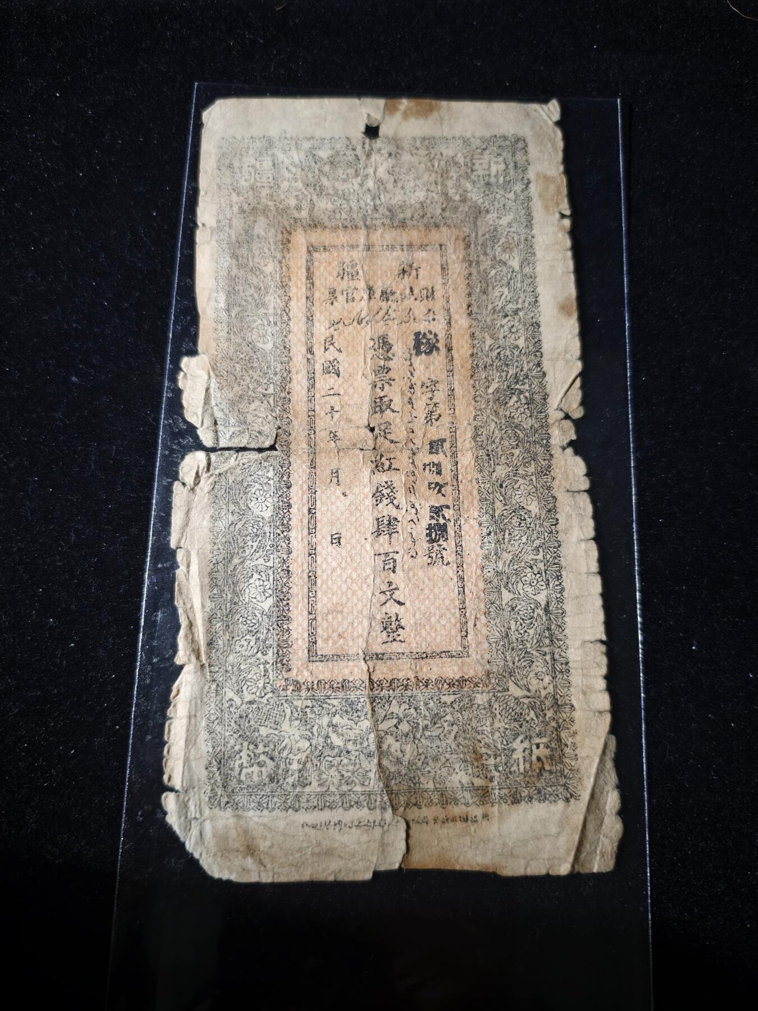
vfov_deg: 73.9
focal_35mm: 23
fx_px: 672
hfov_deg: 58.9
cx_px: 379
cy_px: 506
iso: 371
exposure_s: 1/100
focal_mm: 5.6
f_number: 1.57
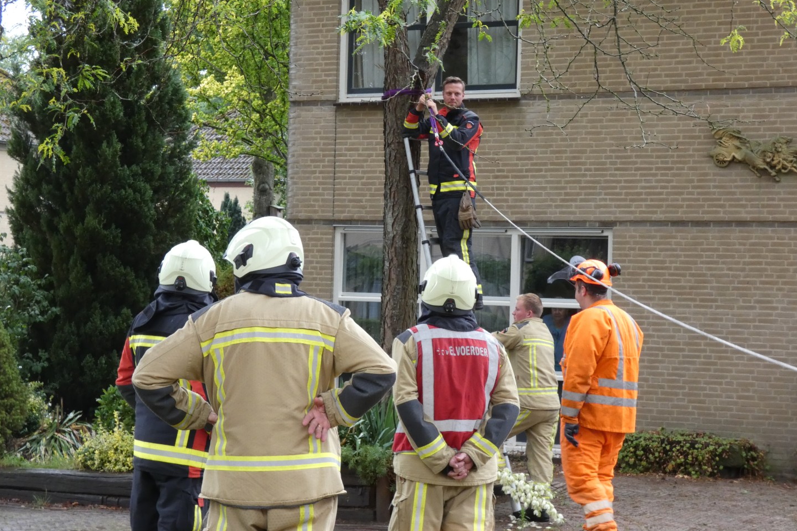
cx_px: 399
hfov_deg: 21.7
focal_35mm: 94
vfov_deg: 14.6
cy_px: 247
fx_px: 2081
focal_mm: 16
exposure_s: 1/80
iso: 400
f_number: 4.7
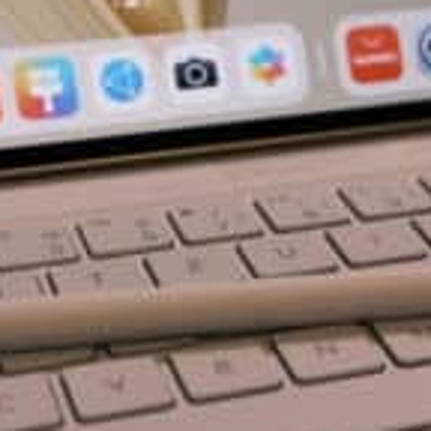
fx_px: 1493
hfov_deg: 16.3
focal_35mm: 106
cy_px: 284
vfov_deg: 16.4
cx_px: 359
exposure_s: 1/100
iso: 500
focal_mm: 30.5
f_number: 4.5
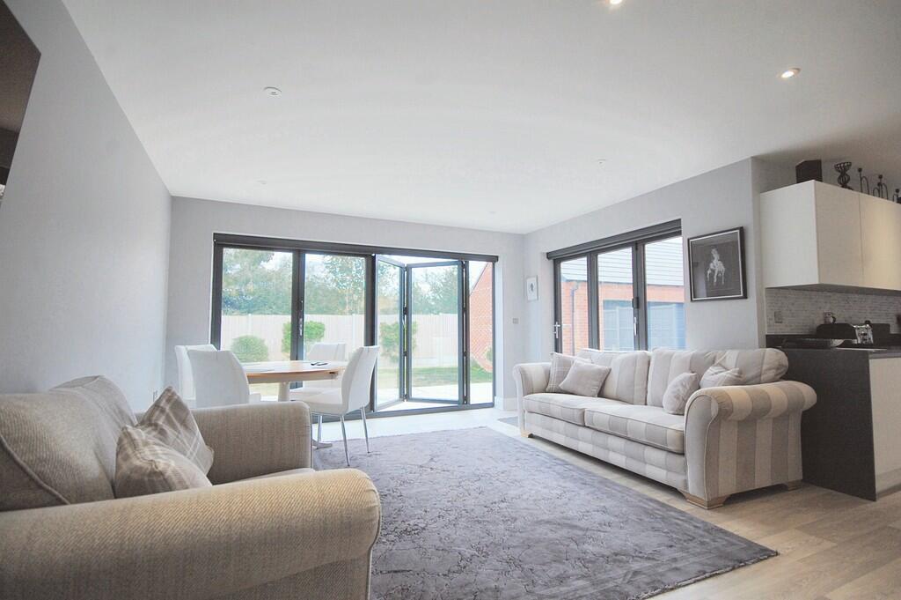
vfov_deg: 69.6
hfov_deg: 92.5
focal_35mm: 17
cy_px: 300
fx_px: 431
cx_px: 450
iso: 200
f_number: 5
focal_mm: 11.5
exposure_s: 1/100
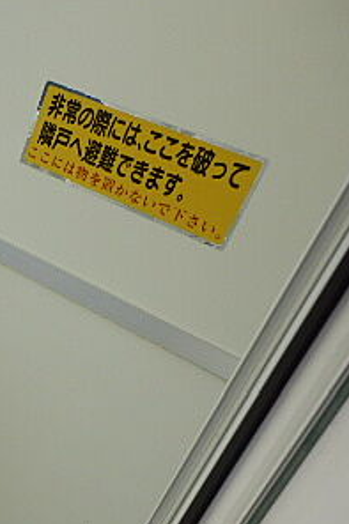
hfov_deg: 20.6
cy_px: 393
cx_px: -204
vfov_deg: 36.0
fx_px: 786
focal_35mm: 54
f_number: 3
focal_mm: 4.2
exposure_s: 1/800
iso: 80
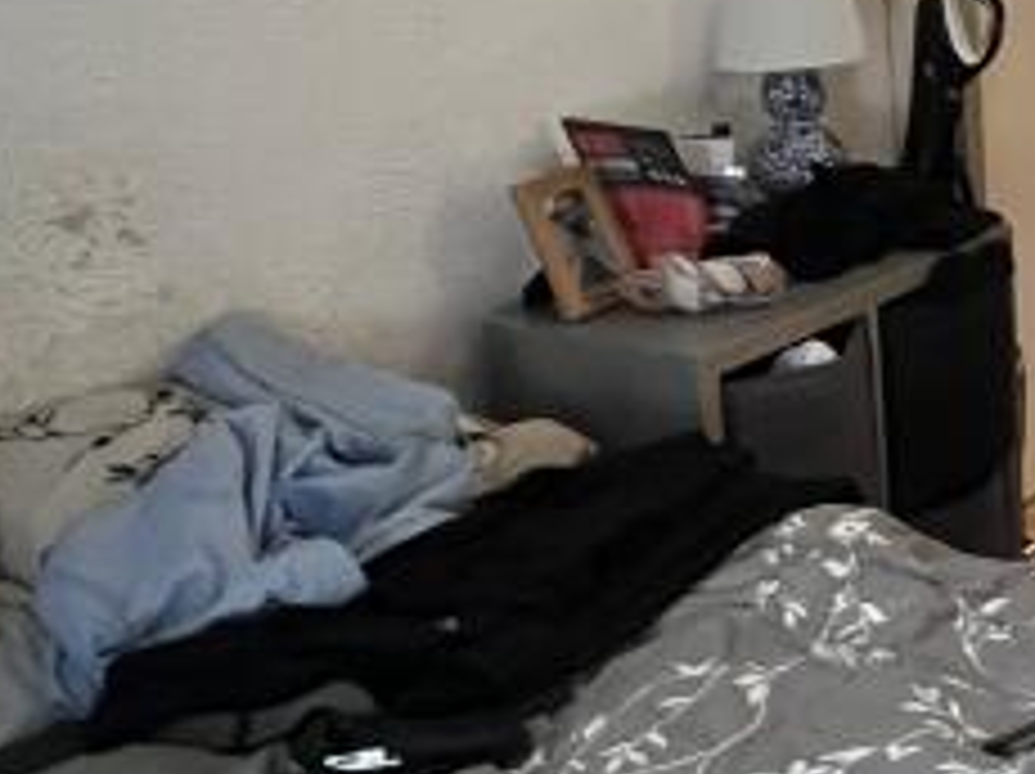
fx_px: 1732
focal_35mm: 58
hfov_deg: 28.9
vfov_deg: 25.0
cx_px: 1238
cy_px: 220
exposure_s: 1/50
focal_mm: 1.57
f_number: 1.8
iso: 1000
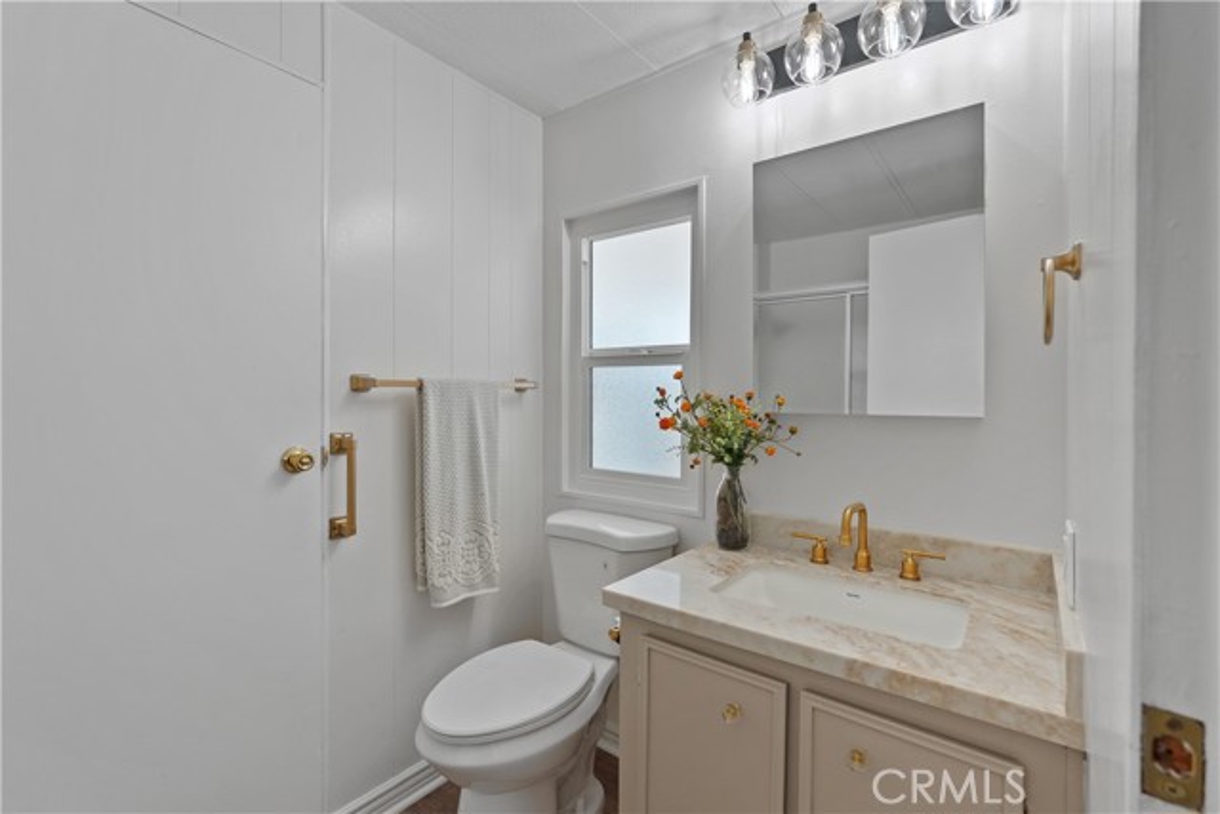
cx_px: 610
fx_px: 542
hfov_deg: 96.7
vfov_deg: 73.8
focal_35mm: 16
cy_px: 407
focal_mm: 16
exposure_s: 1/25
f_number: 5
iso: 500
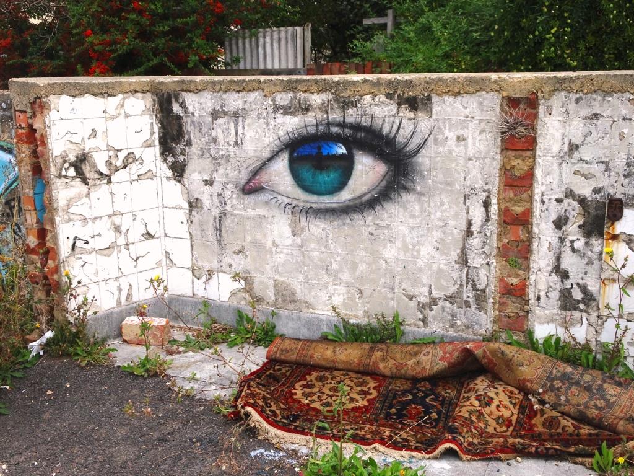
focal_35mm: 38
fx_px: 696
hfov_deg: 49.0
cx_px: 317
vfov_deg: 37.7
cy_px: 238
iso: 80
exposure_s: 1/250
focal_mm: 6.56
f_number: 4
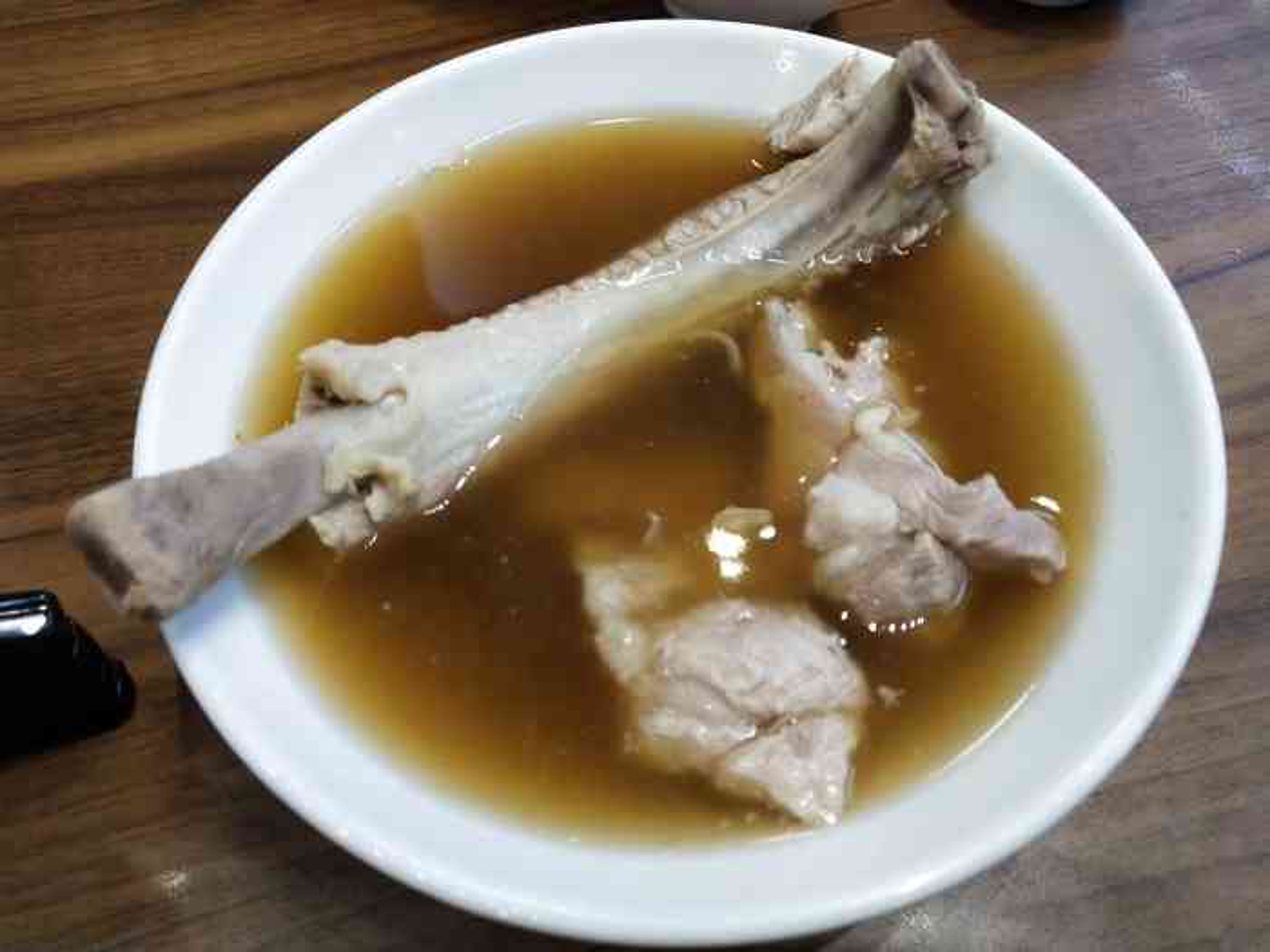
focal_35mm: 30
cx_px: 635
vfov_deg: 46.8
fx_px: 1101
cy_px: 476
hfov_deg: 60.0
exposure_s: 1/100
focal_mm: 3.95
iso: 240
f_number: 1.8
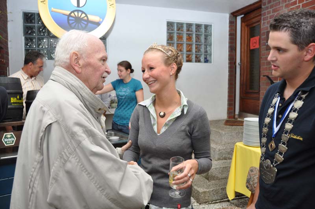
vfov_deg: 43.5
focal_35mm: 30
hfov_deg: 62.0
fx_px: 262
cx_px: 158
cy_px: 104
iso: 560
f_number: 4
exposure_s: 1/60
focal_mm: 20
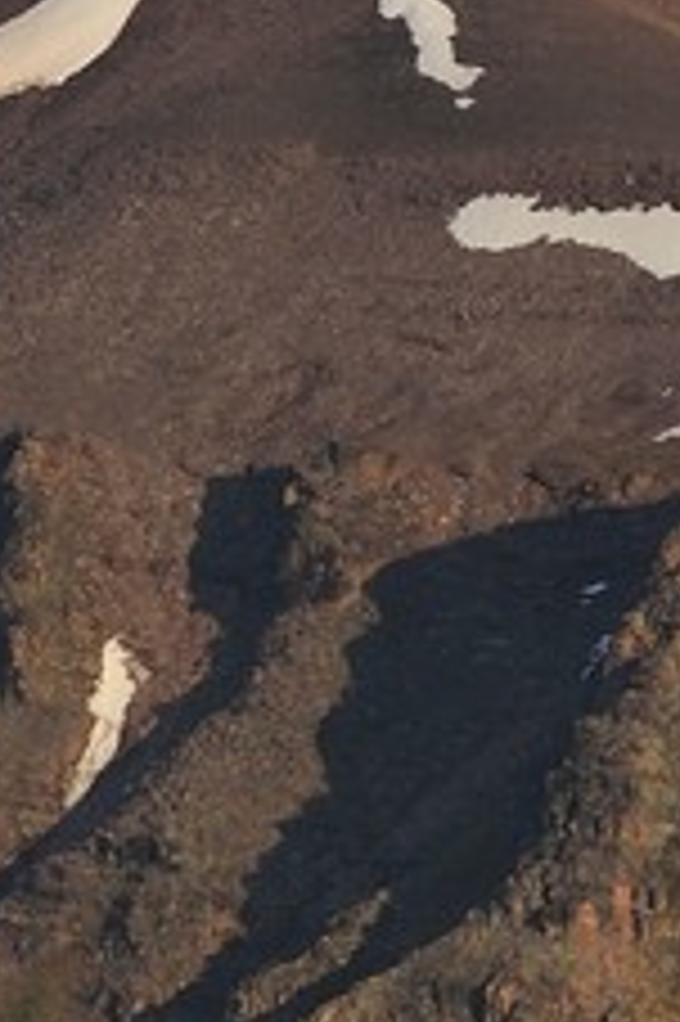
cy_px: 1639
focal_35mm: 1409
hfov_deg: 1.0
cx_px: -2513
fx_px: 39980
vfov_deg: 1.5
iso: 200
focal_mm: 200
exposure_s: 1/250
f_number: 10
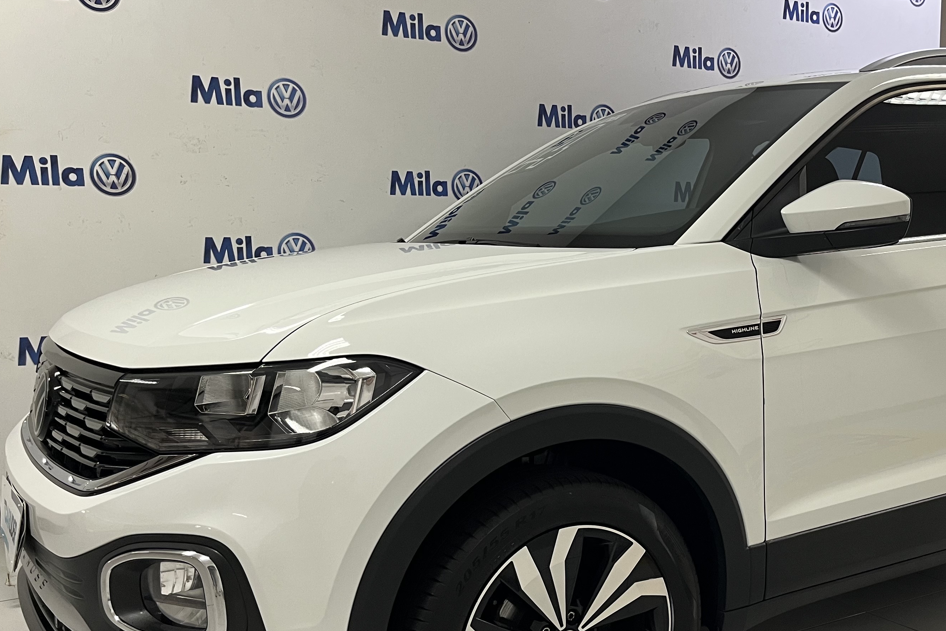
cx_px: 667
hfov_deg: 46.3
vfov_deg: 32.4
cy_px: 413
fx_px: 1077
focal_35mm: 41
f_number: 1.6
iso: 80
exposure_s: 1/60
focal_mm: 5.1
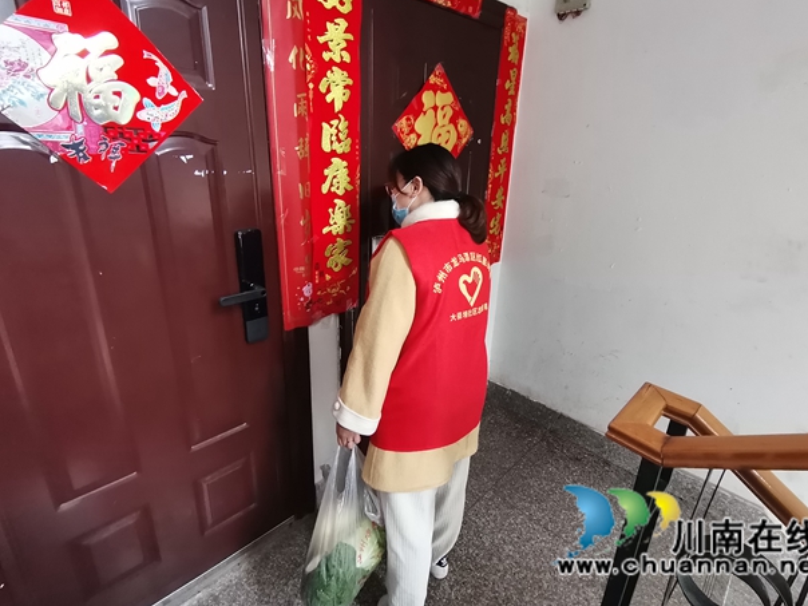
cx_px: 423
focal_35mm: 18
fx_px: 420
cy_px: 290
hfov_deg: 87.7
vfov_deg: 71.6
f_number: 2.4
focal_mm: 1.78
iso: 320
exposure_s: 1/25
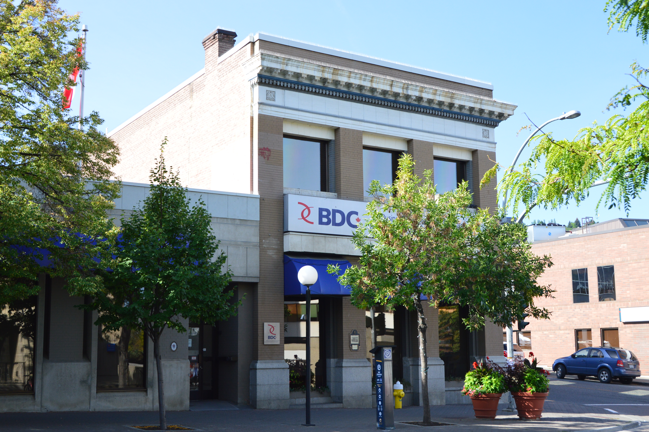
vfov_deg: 30.8
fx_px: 784
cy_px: 216
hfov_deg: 45.0
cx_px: 324
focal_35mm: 44
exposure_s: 1/80
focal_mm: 29
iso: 400
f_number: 8
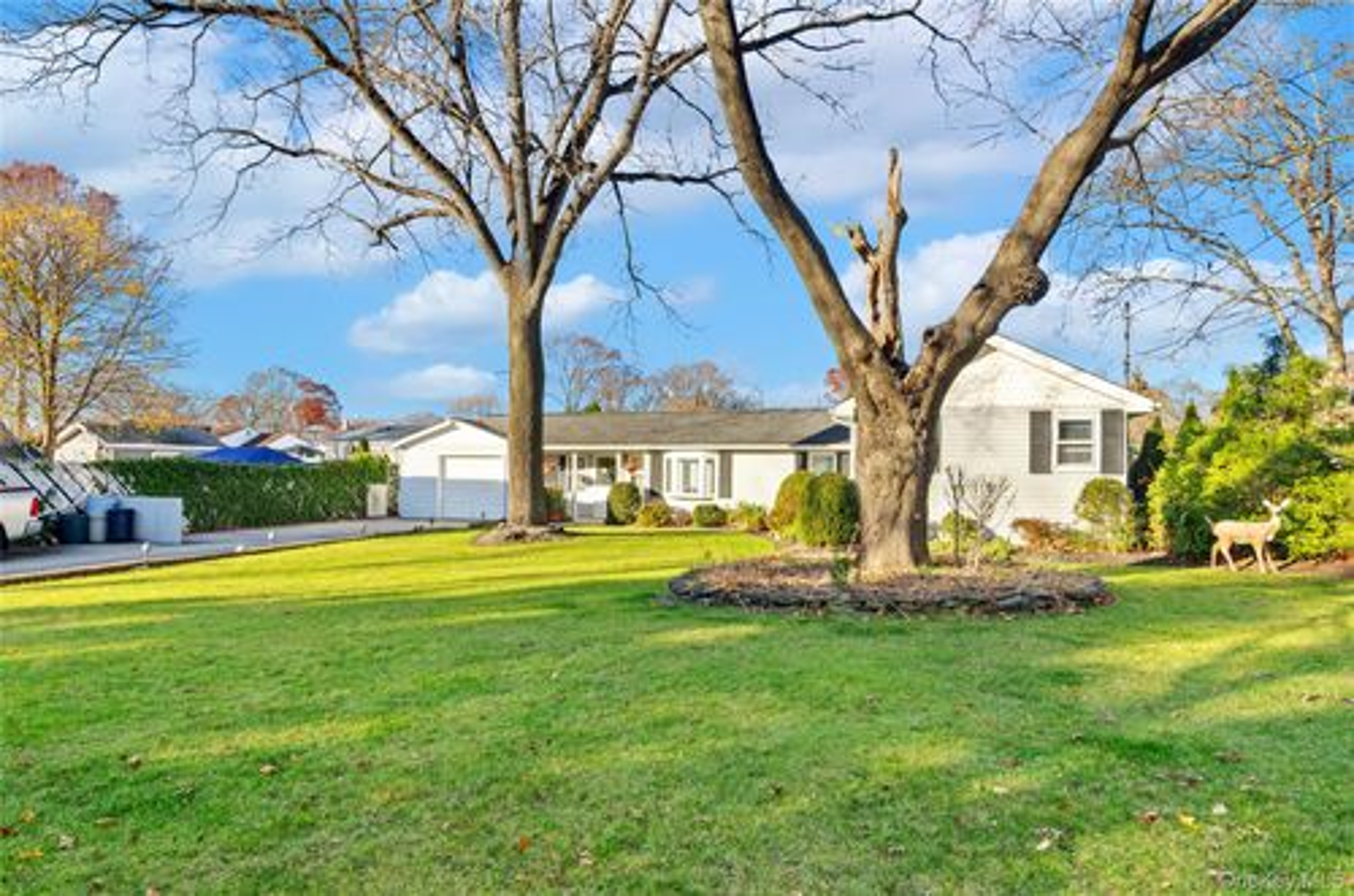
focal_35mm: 21
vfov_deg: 59.3
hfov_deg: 81.3
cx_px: 677
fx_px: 788
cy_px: 448
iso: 400
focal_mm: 14
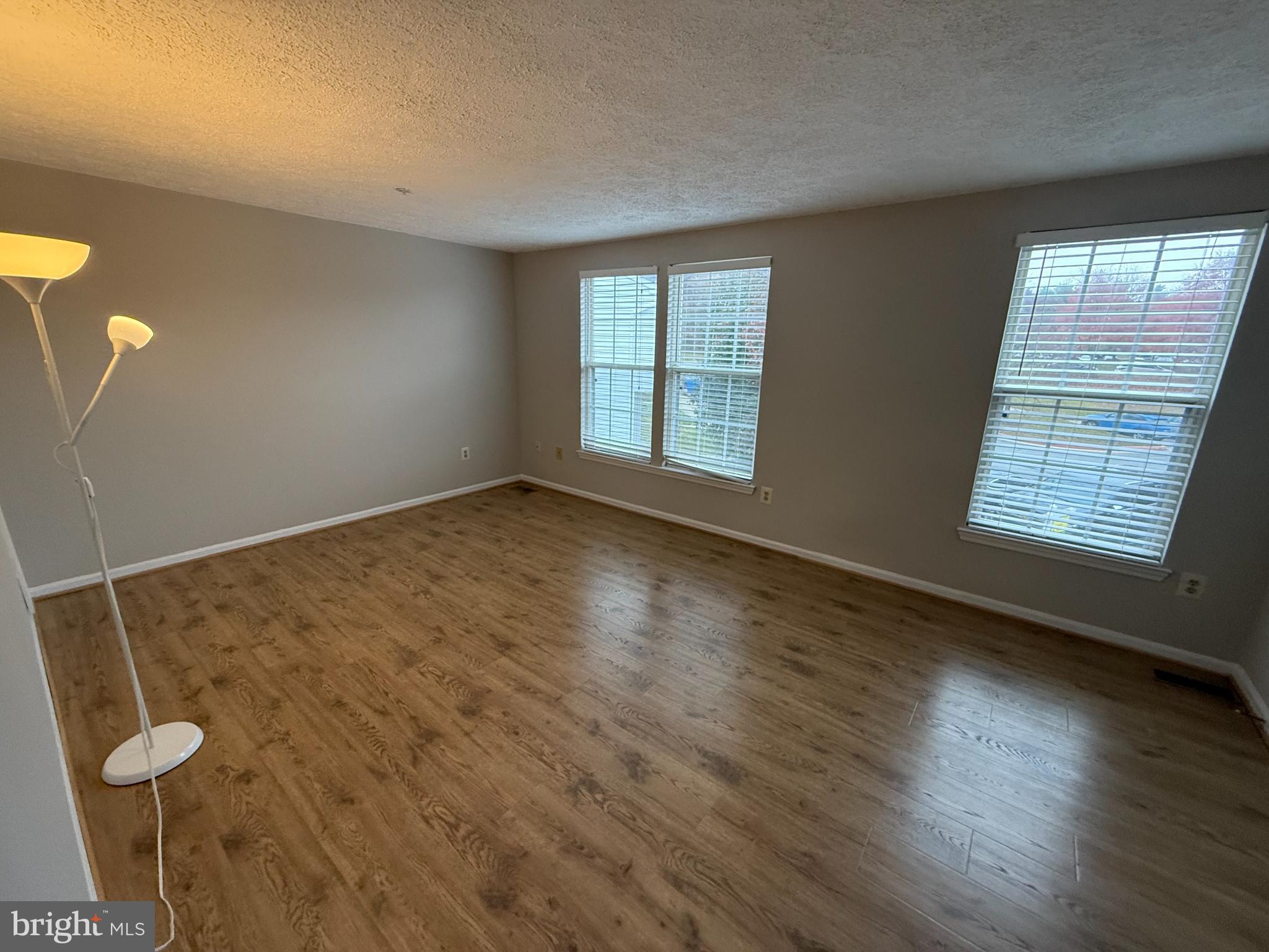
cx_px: 634
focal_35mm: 14
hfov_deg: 102.1
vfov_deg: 85.7
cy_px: 476
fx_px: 513
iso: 320
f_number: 2.2
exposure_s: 1/120
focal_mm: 2.22
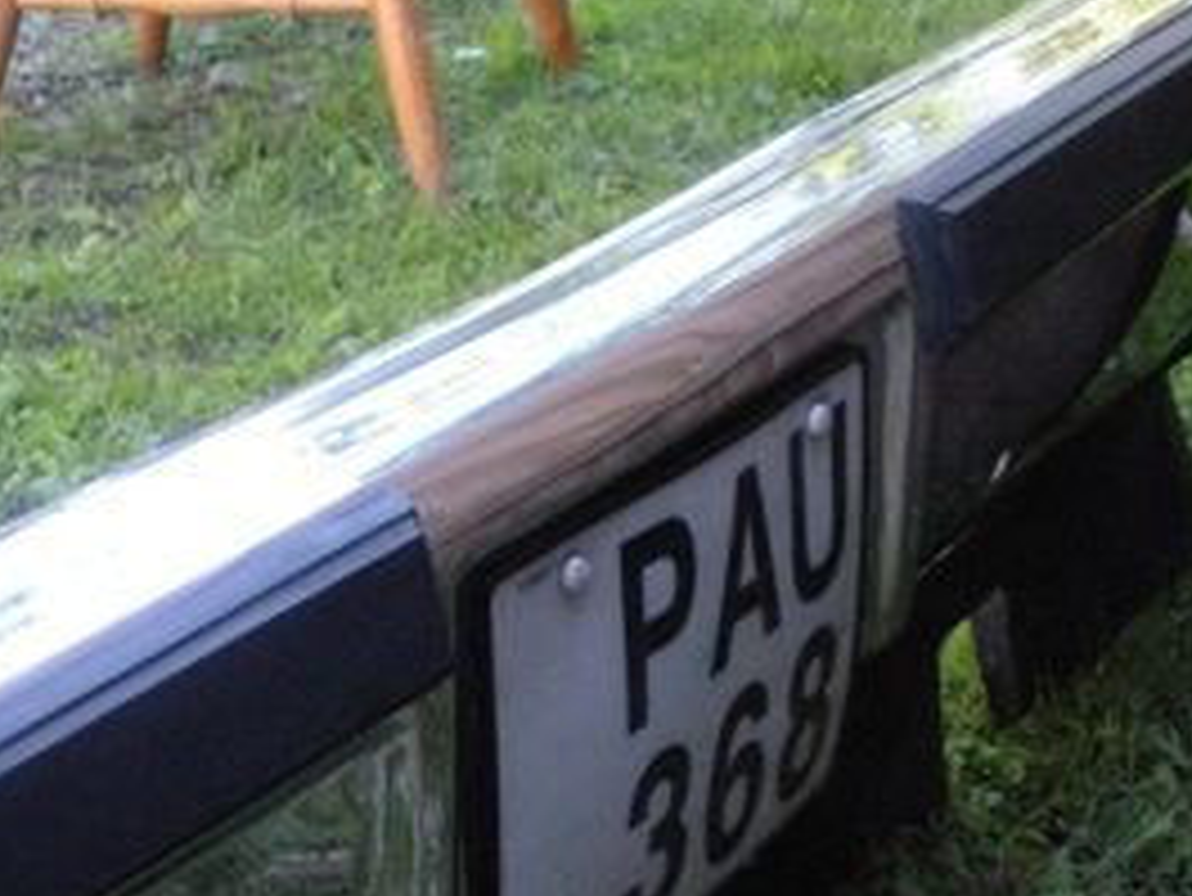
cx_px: 414
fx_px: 2997
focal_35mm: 87
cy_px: 837
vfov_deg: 16.7
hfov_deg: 22.4
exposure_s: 1/91.2
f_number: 3.5
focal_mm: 6.3
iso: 400
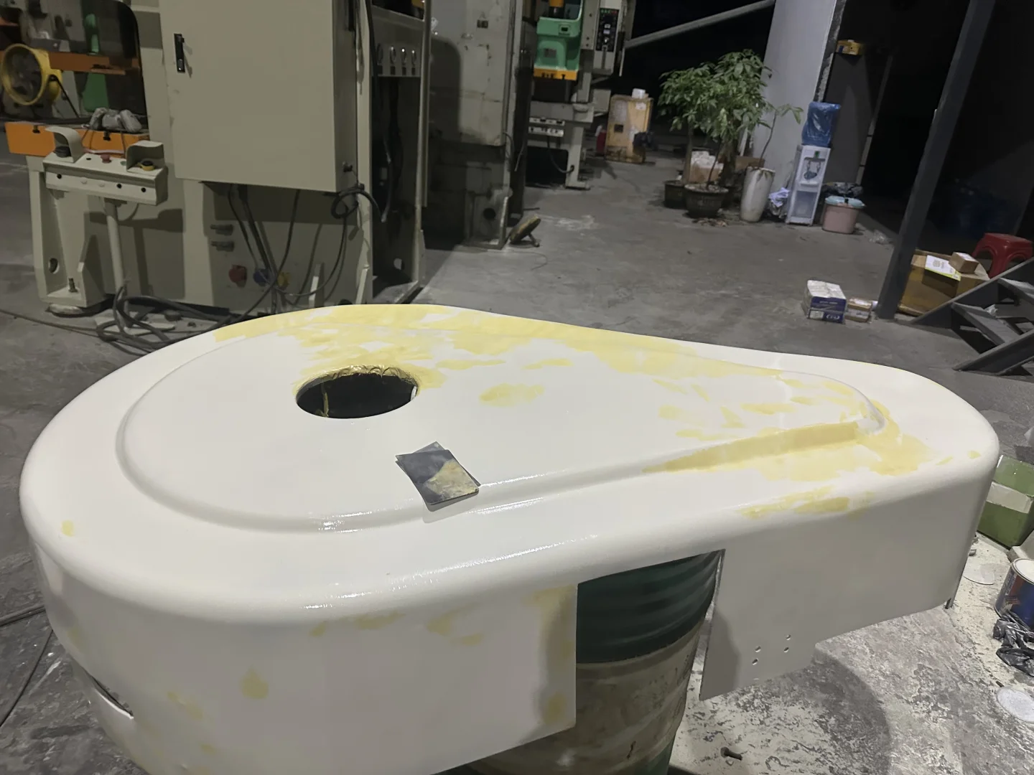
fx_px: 717
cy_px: 388
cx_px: 517
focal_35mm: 24
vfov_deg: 56.8
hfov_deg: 71.6
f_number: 1.78
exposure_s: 1/50
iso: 500
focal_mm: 6.86
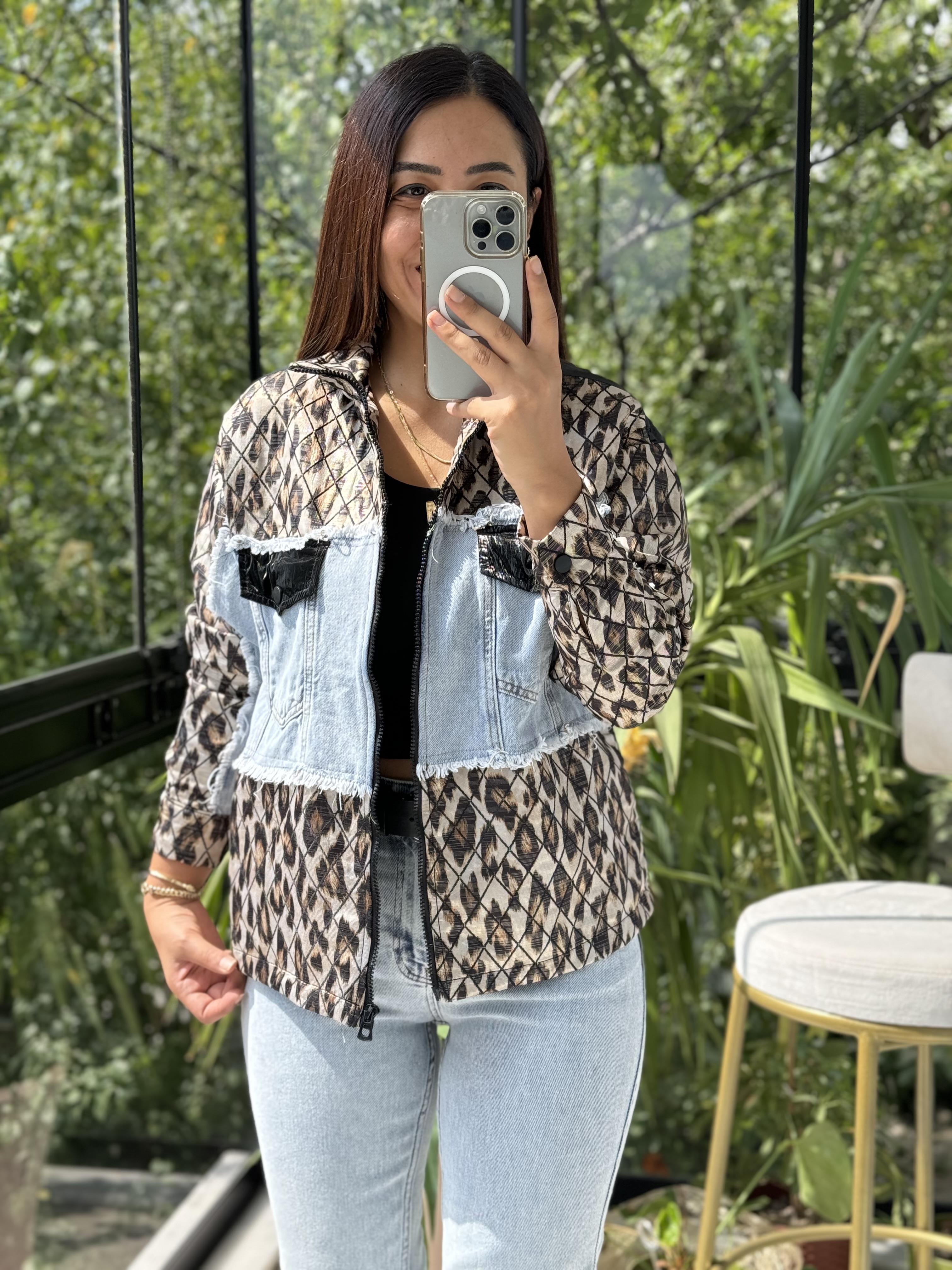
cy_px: 635
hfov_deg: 30.3
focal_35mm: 48
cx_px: 476
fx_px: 1760
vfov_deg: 39.7
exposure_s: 1/390
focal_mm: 6.76
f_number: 1.78
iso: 64
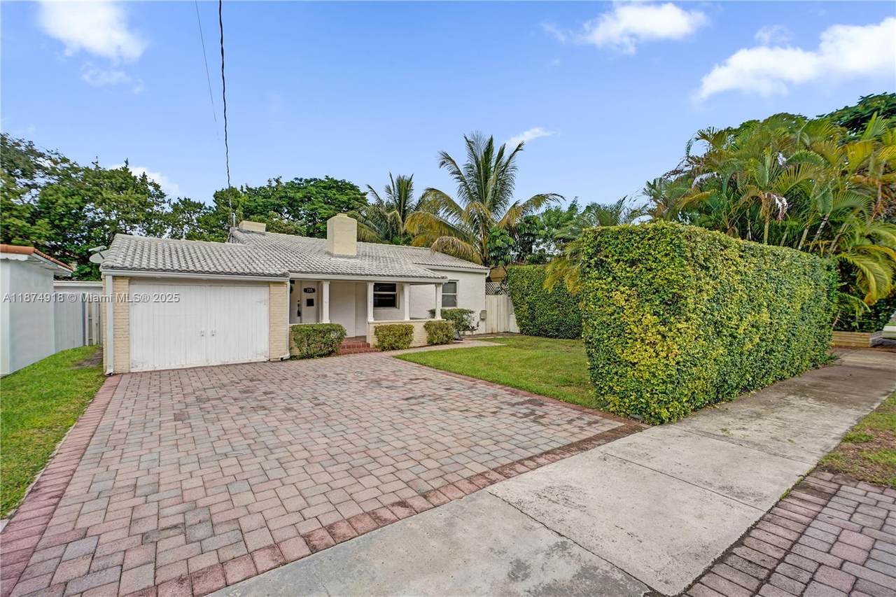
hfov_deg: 96.7
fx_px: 398
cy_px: 298
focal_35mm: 16
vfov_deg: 73.7
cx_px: 448
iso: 160
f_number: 5
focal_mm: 16
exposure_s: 1/320
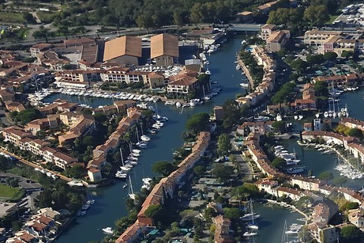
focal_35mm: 132
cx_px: 549
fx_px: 1334
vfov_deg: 9.9
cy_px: 412
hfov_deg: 14.5
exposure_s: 1/1600
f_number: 8
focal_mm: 38
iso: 400
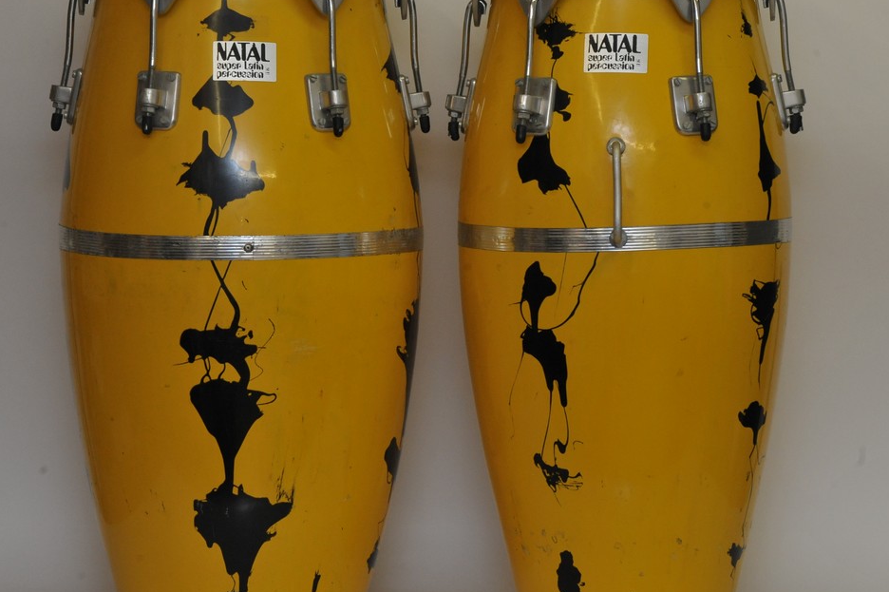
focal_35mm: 134
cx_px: 439
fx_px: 3307
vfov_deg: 10.2
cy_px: 302
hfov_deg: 15.3
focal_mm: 98
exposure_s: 1/100
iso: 2000
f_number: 11
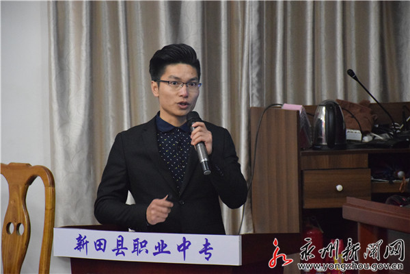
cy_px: 137
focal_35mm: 150
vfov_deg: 9.1
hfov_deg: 13.7
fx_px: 1708
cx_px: 205
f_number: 5.6
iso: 8000
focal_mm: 100
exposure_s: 1/40
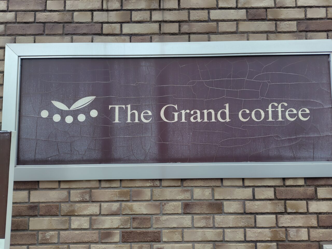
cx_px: 166
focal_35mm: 23
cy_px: 124
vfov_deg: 58.9
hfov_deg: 73.9
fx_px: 221
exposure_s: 1/370
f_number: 1.9
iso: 50
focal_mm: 5.6
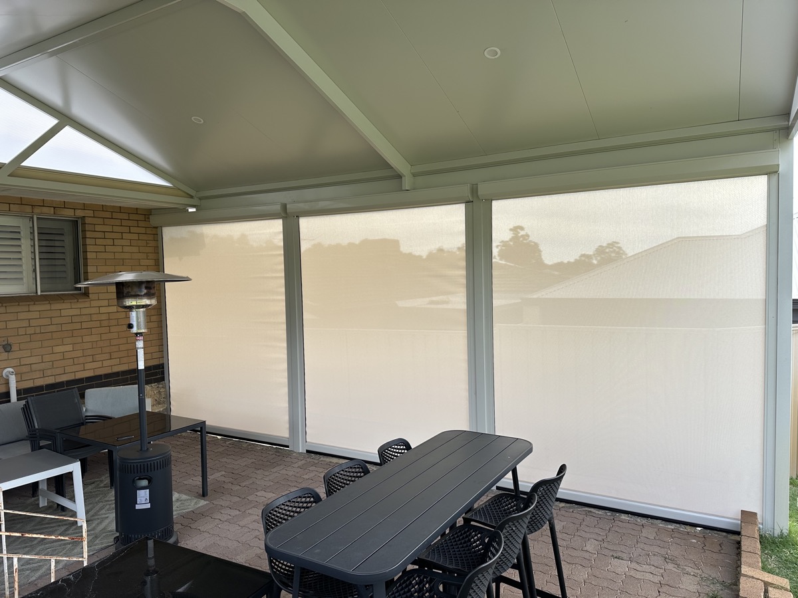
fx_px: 553
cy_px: 299
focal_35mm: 24
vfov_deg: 56.8
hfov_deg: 71.6
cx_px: 399
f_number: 1.78
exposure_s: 1/879
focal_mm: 6.86
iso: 80
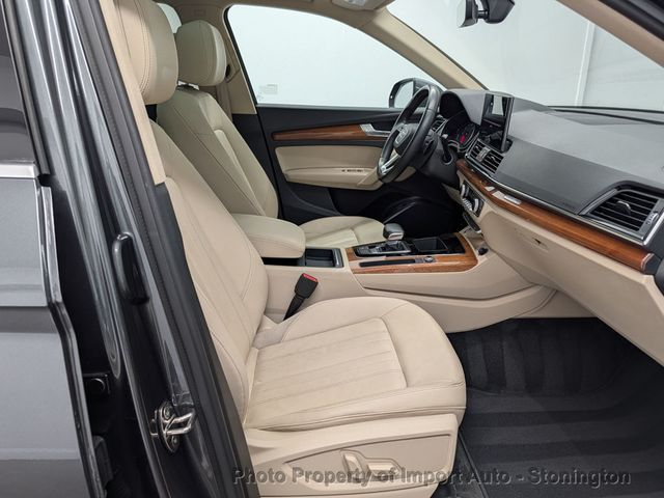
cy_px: 249
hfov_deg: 71.6
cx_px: 332
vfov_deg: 56.8
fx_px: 460
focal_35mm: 24
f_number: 1.68
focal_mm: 6.9
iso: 90
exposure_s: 1/40
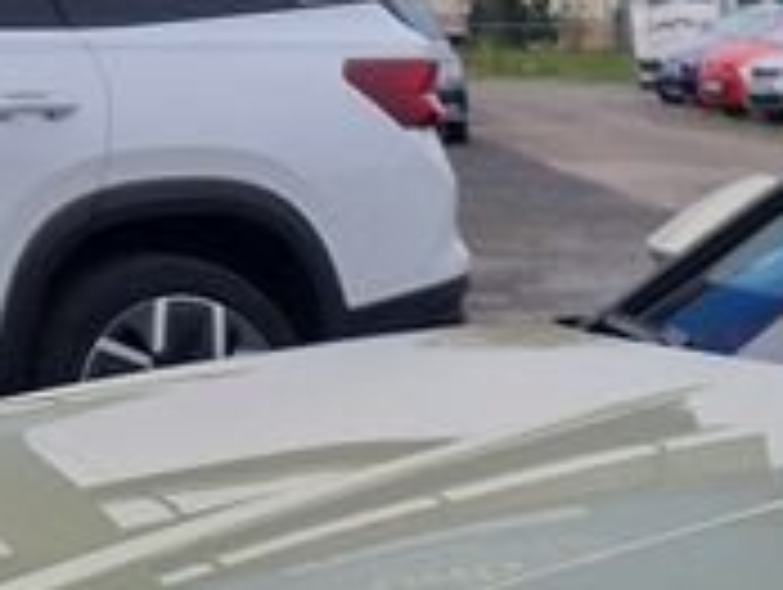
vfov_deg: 10.4
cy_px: 1067
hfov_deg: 13.8
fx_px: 3058
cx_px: 1134
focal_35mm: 135
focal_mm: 5.4
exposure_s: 1/54
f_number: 1.8
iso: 50
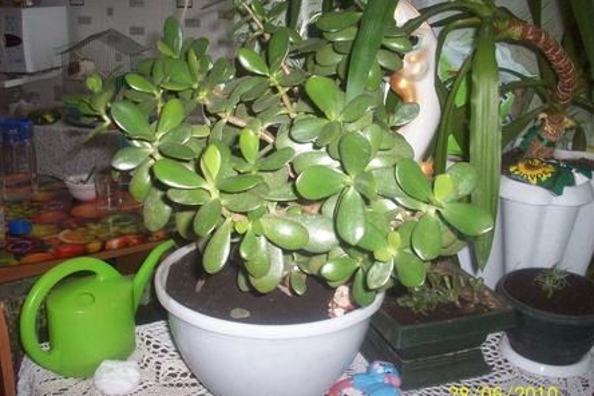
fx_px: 643
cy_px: 213
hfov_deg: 49.6
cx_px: 300
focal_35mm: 39
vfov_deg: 34.2
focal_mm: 6.2
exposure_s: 1/64
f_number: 2.8
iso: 200
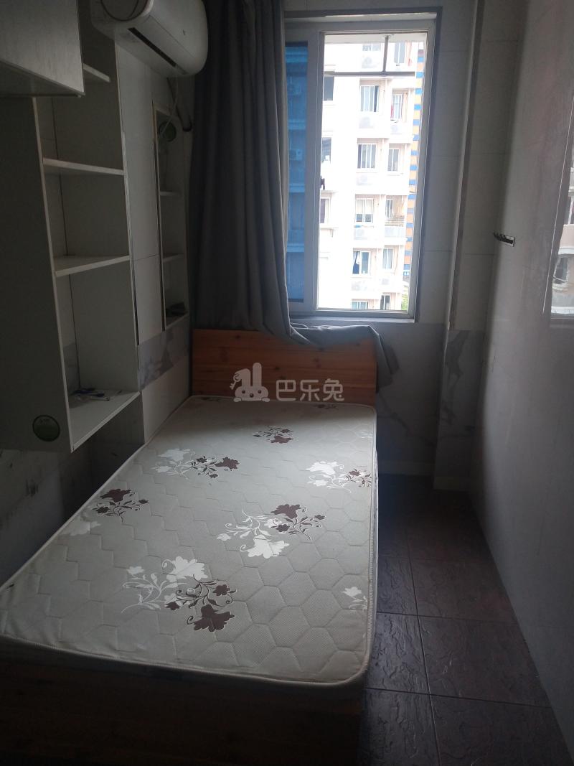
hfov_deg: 46.8
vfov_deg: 60.0
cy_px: 383
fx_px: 663
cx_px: 287
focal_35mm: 30
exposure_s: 1/100
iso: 74
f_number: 1.8
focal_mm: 3.95
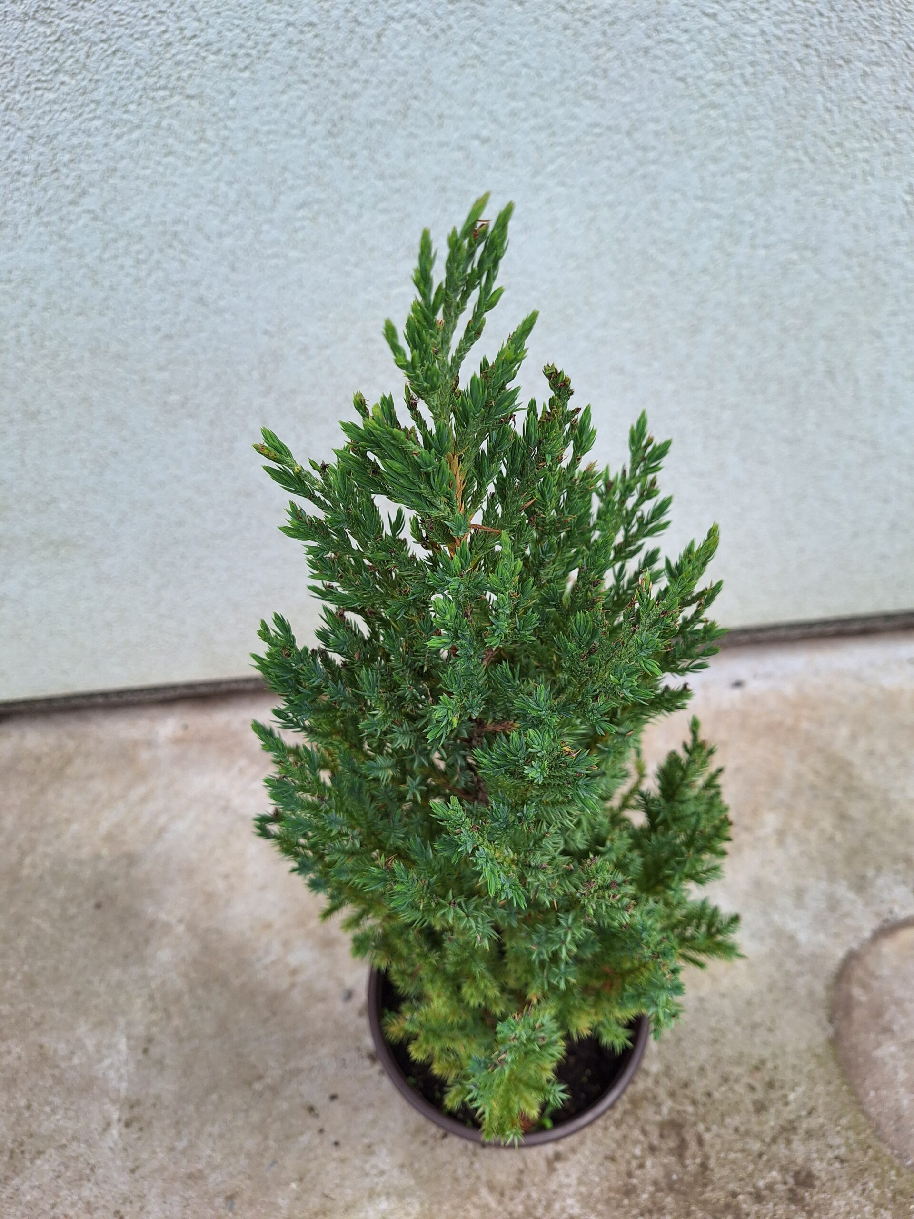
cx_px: 457
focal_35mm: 23
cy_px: 610
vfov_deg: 73.9
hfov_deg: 58.9
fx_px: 810
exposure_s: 1/670
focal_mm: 5.54
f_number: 1.8
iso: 40
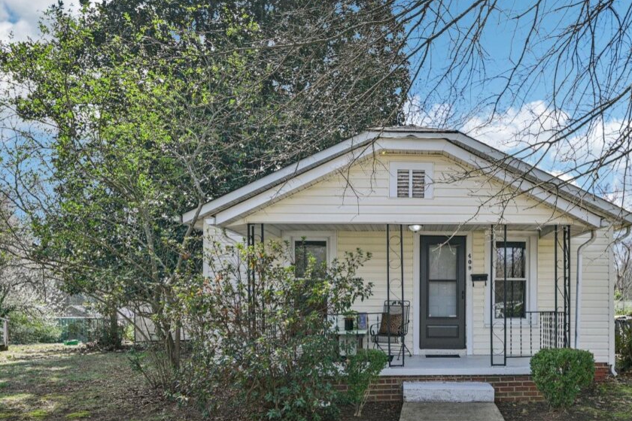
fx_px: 539
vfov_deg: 42.4
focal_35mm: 31
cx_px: 438
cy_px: 260
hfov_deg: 58.9
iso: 100
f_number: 8
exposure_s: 1/250
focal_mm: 21.5
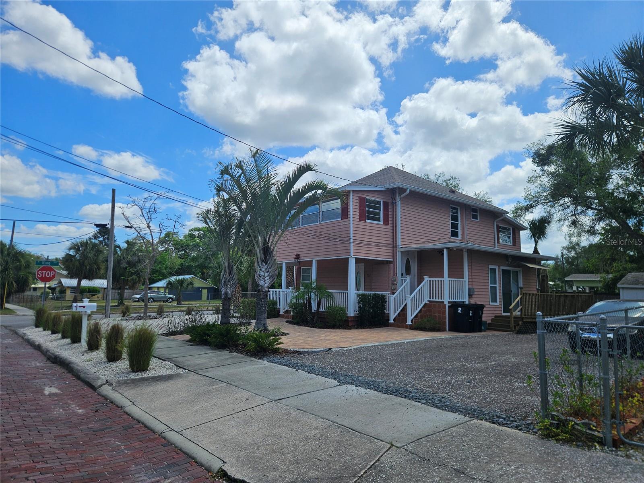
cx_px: 322
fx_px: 428
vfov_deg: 58.9
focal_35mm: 23
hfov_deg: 73.9
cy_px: 242
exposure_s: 1/3309
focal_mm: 5.4
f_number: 1.8
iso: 25
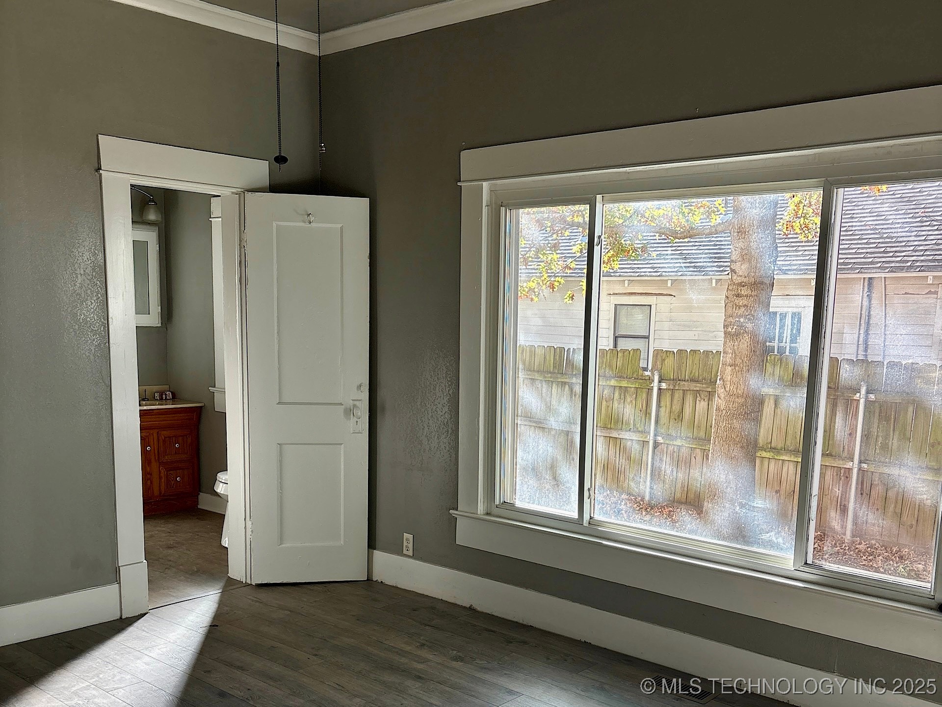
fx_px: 708
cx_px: 471
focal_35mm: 26
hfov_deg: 67.3
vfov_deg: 53.1
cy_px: 354
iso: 100
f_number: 1.6
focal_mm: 5.96
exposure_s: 1/174
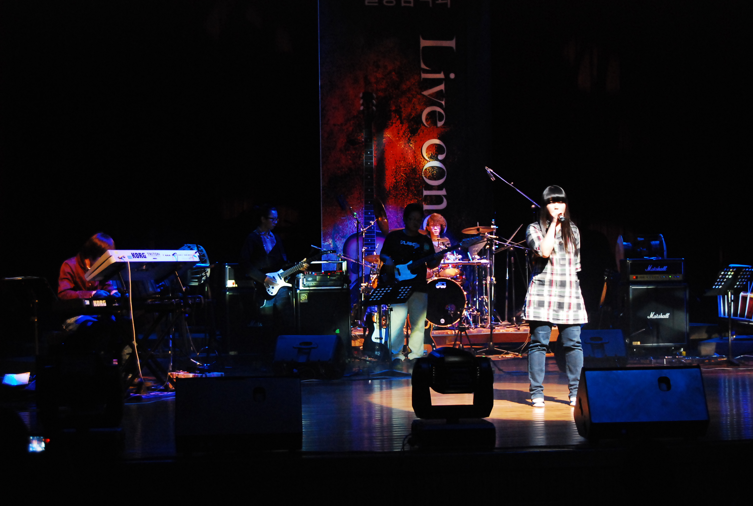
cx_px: 376
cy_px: 253
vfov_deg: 20.3
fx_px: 1415
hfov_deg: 29.8
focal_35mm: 68
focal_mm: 45
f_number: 5.3
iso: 1600
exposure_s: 1/25
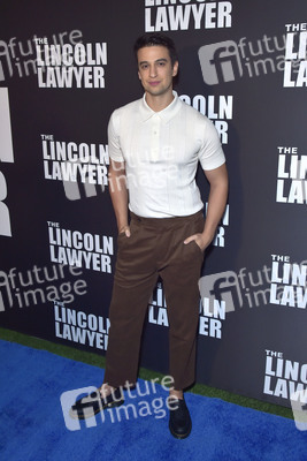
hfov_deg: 42.4
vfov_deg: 60.3
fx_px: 396
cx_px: 154
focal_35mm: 31
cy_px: 230
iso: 800
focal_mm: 31
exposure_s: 1/200
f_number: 6.3
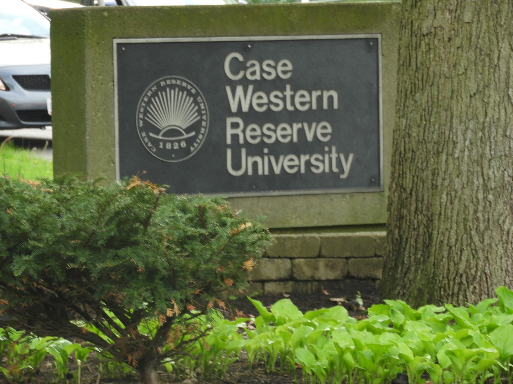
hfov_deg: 5.5
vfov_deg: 4.1
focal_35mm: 360
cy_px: 192
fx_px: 5335
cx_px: 256
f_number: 5.6
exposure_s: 1/125
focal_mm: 64.5
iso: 280
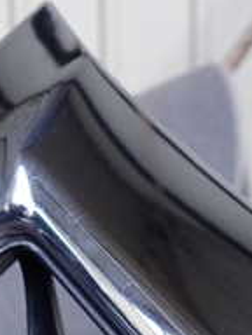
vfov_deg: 24.4
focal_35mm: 78
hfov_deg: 16.0
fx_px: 757
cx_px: -203
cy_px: 288
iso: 100
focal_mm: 4.5
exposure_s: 1/100
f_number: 2.8
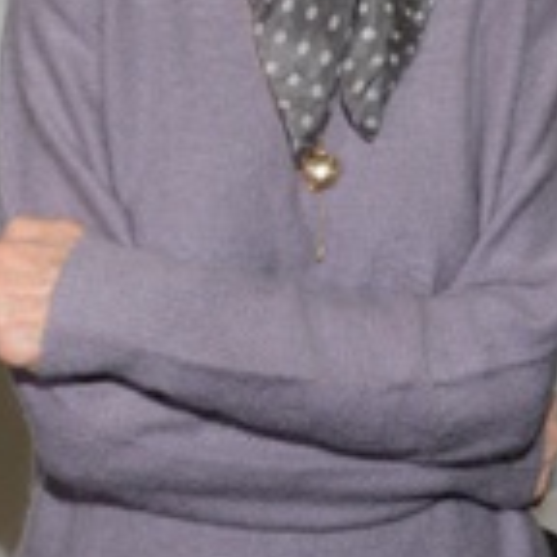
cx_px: 255
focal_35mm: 89
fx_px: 1620
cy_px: 85
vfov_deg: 19.2
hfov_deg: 19.5
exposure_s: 1/160
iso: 2000
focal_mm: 36
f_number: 14
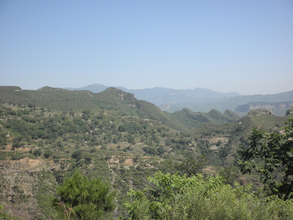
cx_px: 146
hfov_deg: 42.9
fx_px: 372
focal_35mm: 44
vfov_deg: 32.9
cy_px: 110
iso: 64
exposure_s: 1/80
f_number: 9.6
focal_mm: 7.9
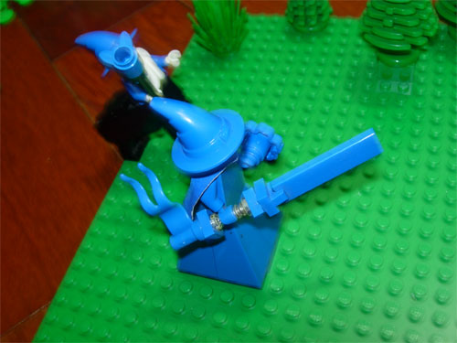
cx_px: 228
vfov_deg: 37.7
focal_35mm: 38
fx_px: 502
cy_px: 172
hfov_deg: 49.0
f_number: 4.8
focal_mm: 7.8
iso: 79
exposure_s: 1
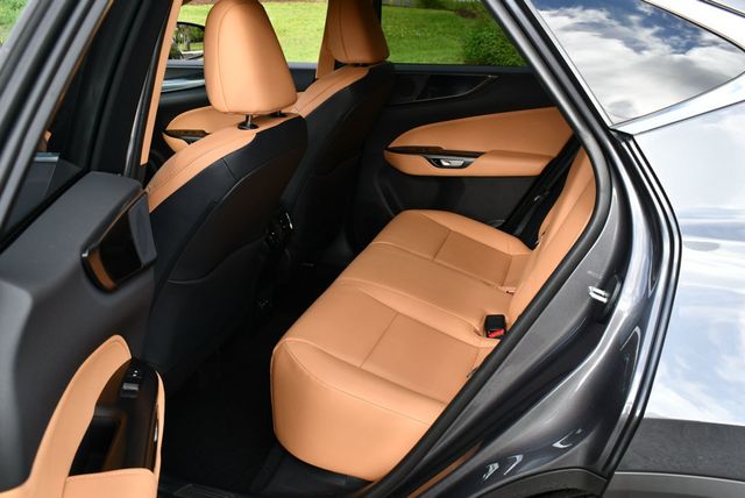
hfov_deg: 53.1
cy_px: 249
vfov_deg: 36.9
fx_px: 746
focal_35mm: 36
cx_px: 372
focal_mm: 18
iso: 360
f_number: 5.6
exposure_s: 1/250
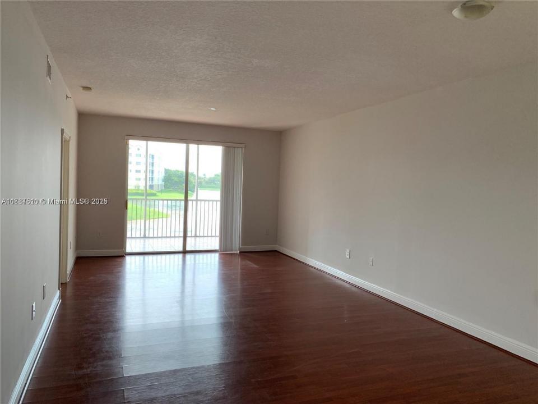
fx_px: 404
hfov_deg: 67.3
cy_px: 202
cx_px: 269
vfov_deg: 53.1
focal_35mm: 26
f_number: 1.8
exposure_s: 1/121
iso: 64
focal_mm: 4.25
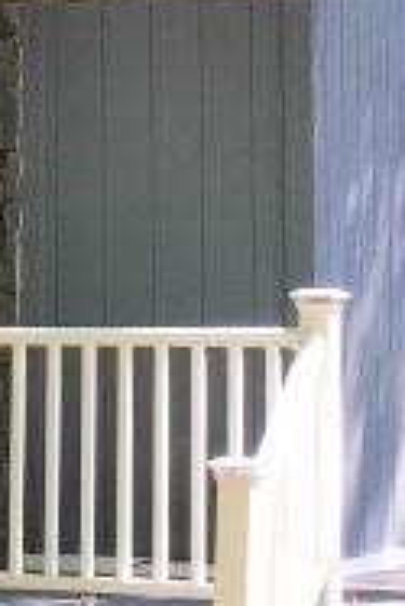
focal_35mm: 165
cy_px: -13
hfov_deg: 8.2
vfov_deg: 12.3
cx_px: -113
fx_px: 2779
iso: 25
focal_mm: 4.15
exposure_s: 1/259
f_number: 2.2
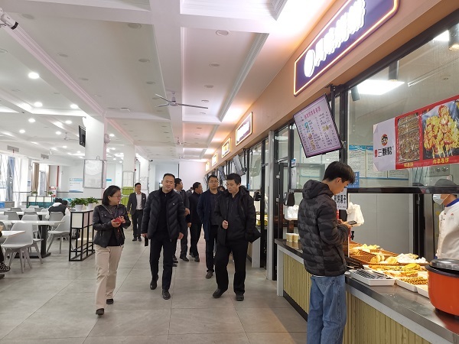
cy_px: 172
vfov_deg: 51.4
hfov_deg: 65.3
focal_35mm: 27
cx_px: 230
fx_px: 358
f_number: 1.8
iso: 160
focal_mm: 4.75
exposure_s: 1/100
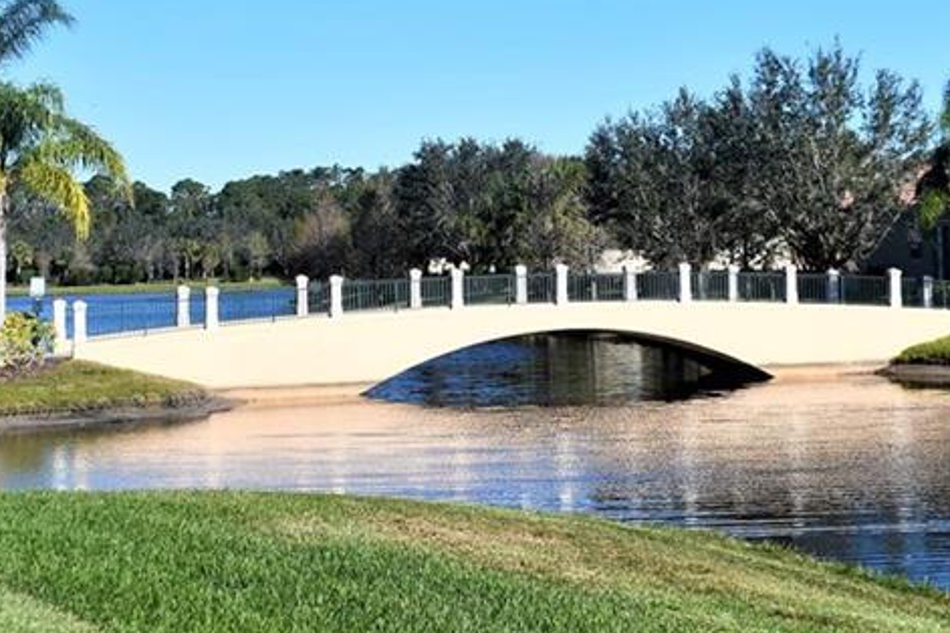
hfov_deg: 23.3
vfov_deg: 15.6
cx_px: 649
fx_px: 2296
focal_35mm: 87
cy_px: 95
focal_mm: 27
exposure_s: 1/400
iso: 100
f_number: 10
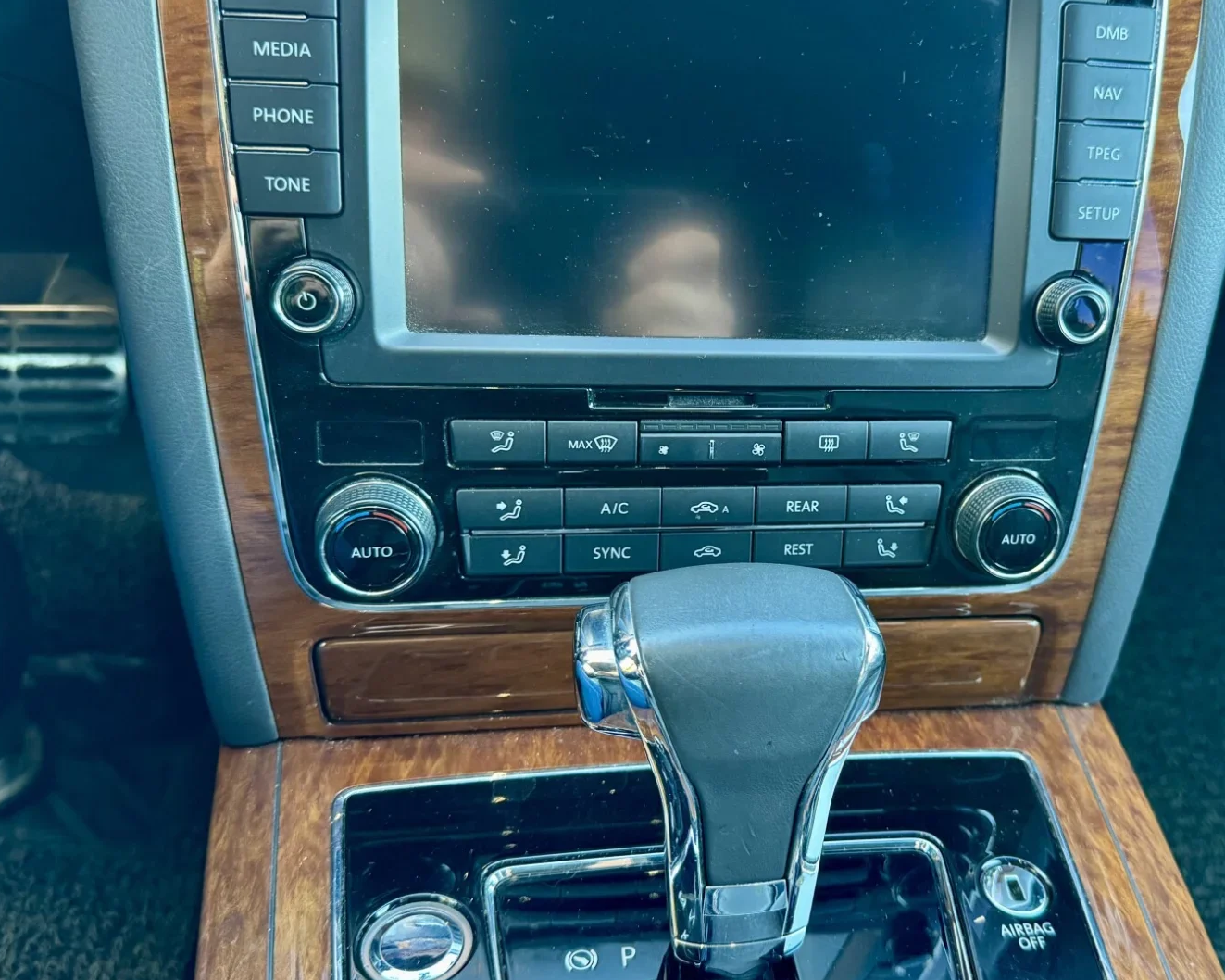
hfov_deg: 52.3
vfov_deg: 43.3
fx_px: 1232
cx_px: 766
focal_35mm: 34
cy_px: 474
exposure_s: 1/52
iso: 400
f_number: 1.78
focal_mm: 6.76
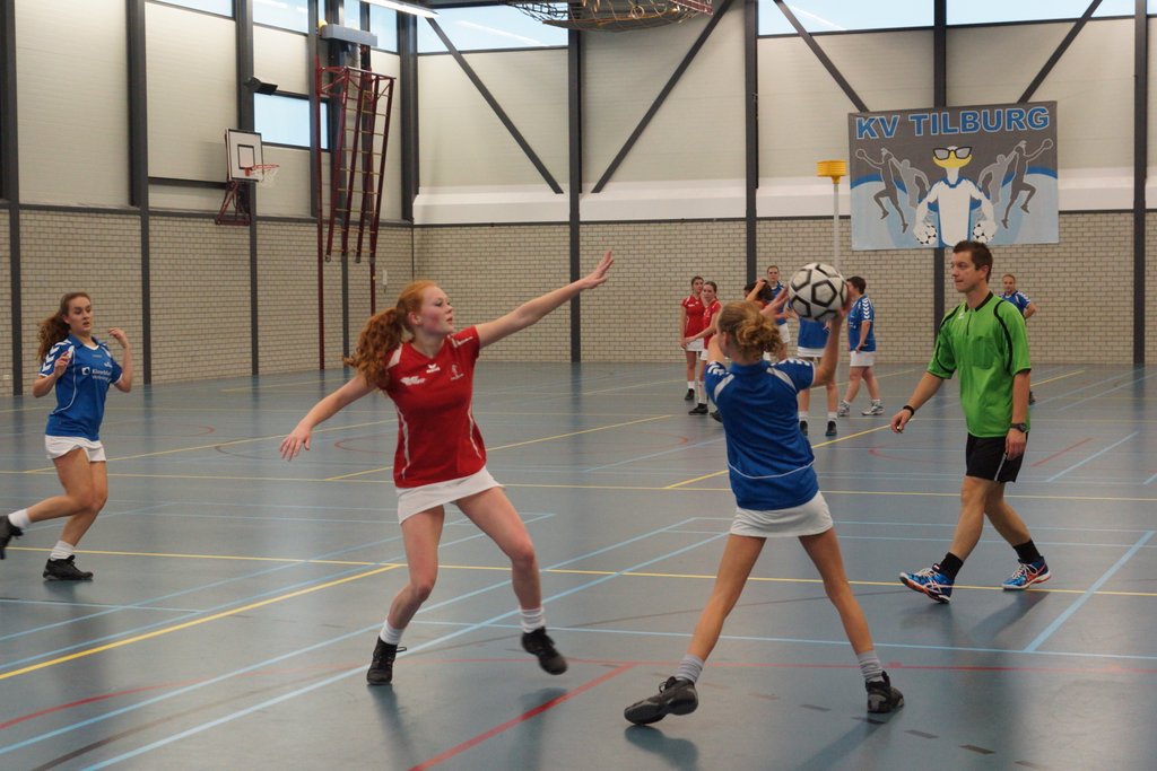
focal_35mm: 68
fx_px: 2170
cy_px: 386
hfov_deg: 29.9
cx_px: 578
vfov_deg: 20.2
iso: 1600
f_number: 4
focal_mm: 45
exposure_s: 1/250
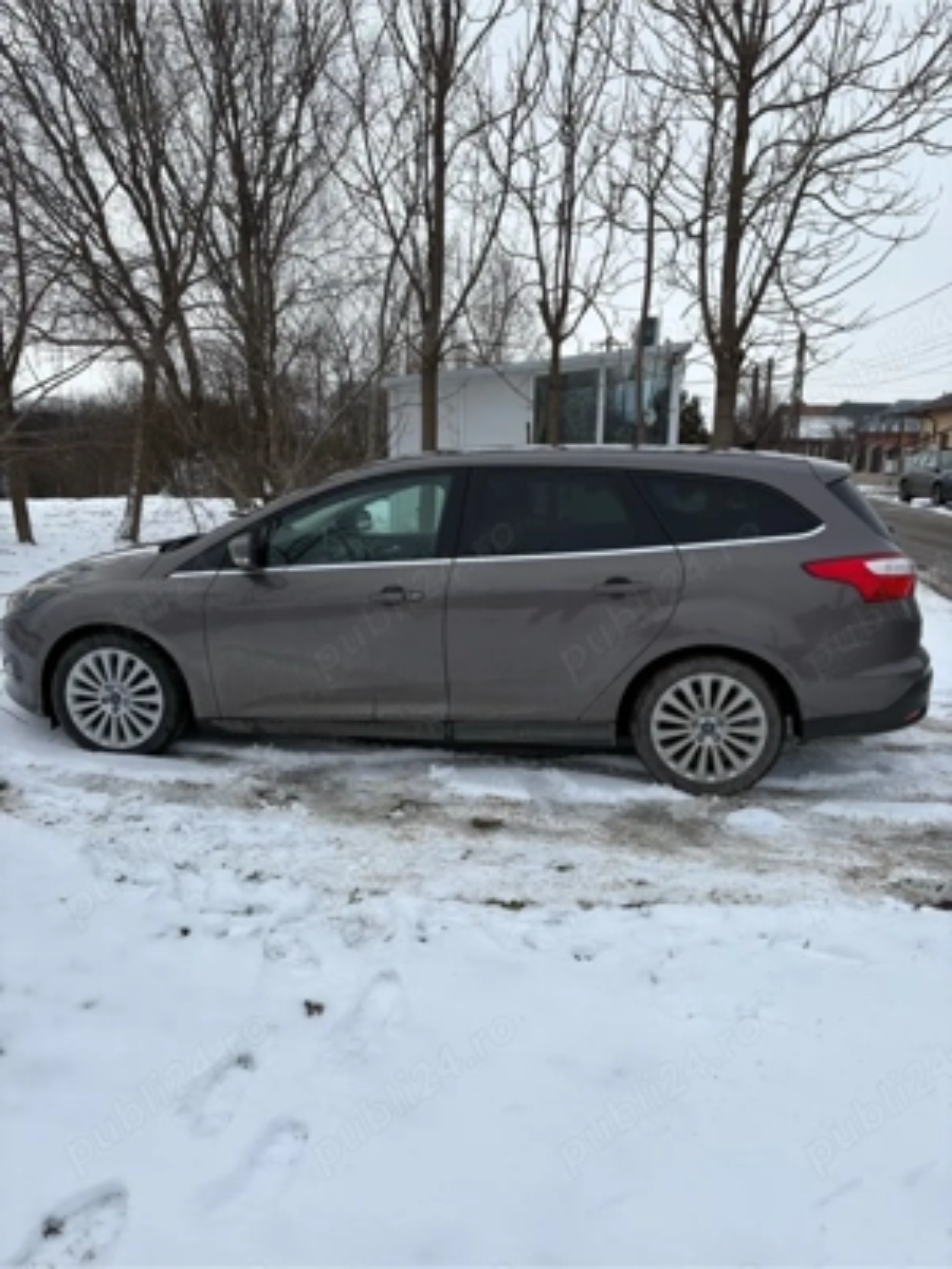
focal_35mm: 26
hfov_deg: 53.1
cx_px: 476
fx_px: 953
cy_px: 634
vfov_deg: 67.3
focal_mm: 5.96
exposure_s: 1/3448
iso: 50
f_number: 1.6
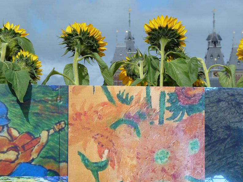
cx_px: 137
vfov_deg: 10.4
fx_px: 1004
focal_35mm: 143
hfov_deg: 13.8
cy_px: 102
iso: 80
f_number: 5.6
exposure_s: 1/500
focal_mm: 18.2
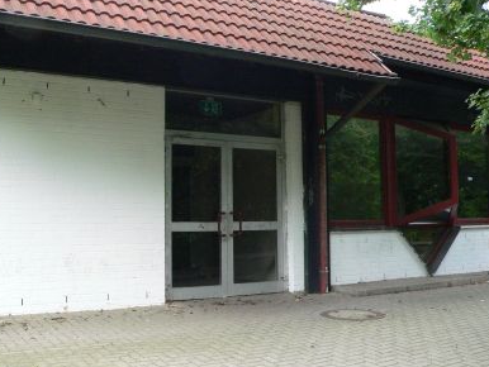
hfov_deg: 44.8
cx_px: 246
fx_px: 594
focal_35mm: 42
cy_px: 173
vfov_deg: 34.4
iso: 400
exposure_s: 1/320
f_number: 4
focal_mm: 6
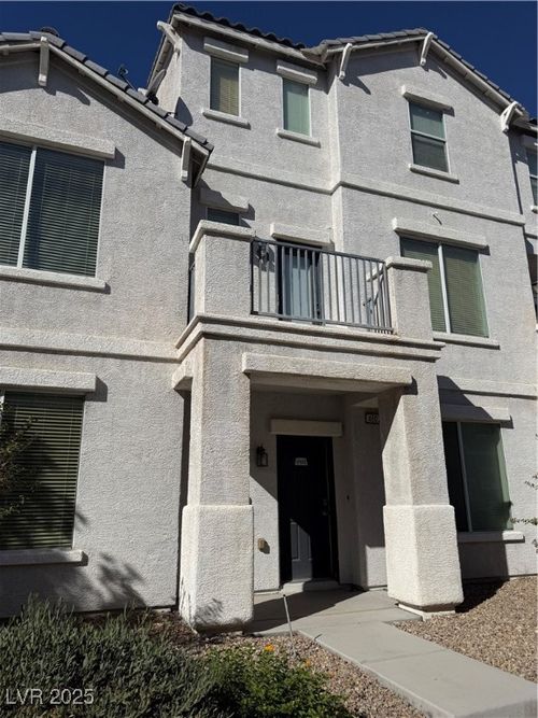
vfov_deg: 71.6
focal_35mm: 24
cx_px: 269
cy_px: 359
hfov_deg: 56.8
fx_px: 498
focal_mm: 6.76
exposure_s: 1/14286
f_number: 1.78
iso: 80
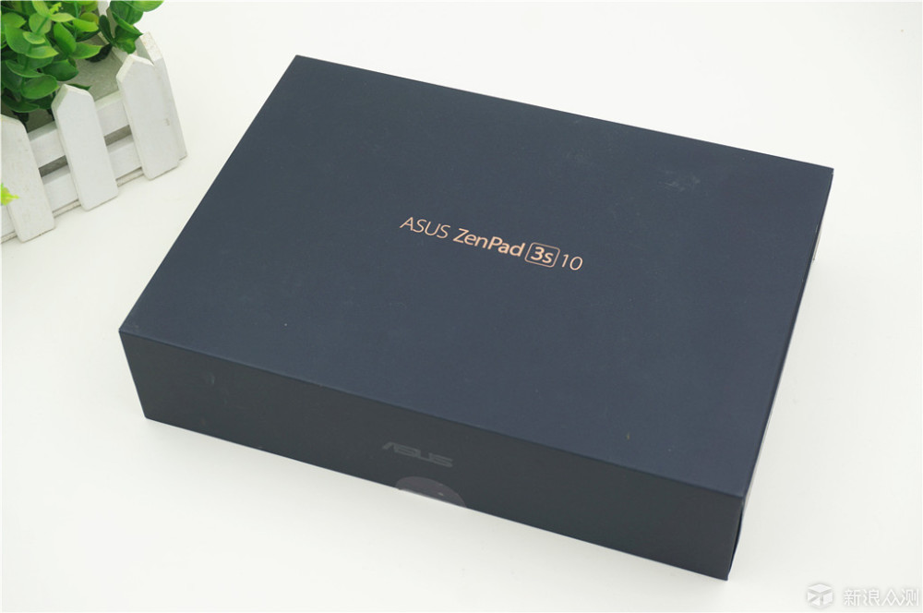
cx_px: 462
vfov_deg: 23.7
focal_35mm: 57
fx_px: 1460
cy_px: 306
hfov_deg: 35.1
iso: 100
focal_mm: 38
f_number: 7.1
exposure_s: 1/50
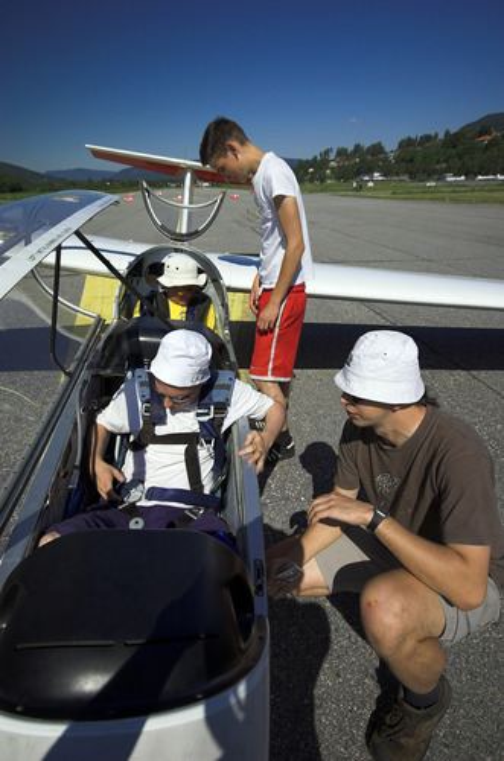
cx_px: 252
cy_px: 380
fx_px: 411
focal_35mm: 20
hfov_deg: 63.0
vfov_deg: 85.5
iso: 200
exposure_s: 1/320
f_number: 8
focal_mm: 13
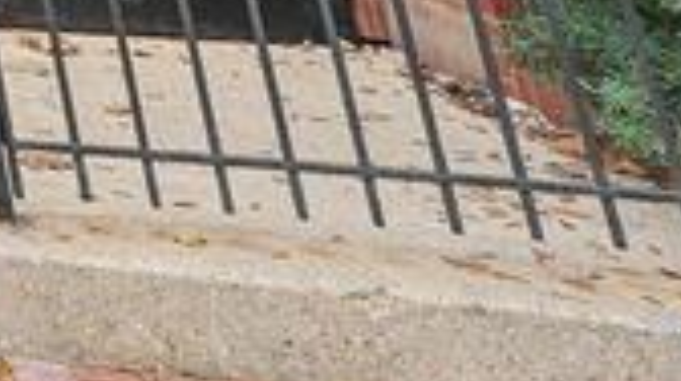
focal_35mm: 96
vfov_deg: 8.7
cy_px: -977
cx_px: -1350
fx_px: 1731
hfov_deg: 11.6
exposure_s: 1/60
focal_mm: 15
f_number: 4
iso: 100
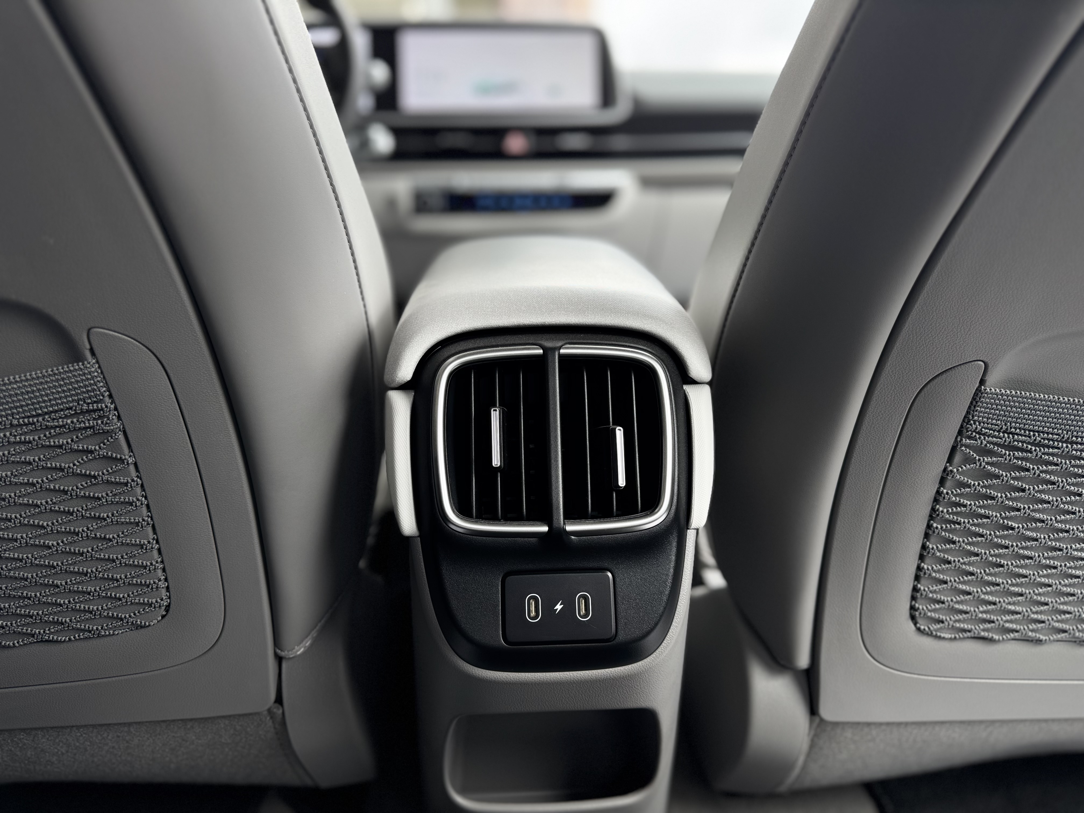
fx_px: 752
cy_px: 406
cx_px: 542
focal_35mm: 24
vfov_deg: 56.8
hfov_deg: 71.6
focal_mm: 6.76
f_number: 1.78
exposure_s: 1/100
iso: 64
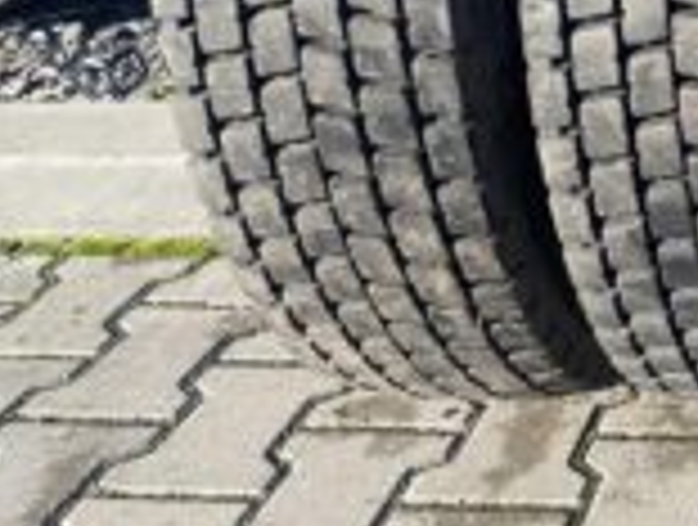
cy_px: -106
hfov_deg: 23.3
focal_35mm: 72
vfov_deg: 19.3
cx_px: 955
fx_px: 1455
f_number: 1.8
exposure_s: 1/816
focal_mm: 4.25
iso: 32
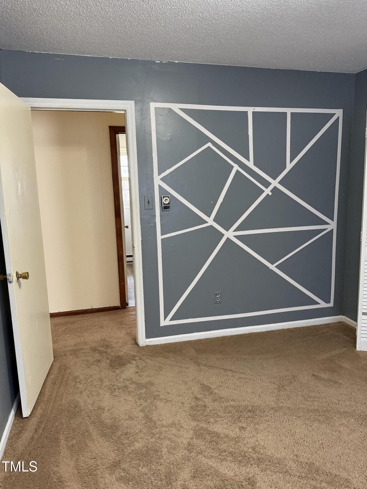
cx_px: 184
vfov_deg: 71.6
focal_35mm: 24
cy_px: 244
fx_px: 339
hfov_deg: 56.8
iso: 640
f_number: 1.78
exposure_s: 1/60
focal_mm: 6.76
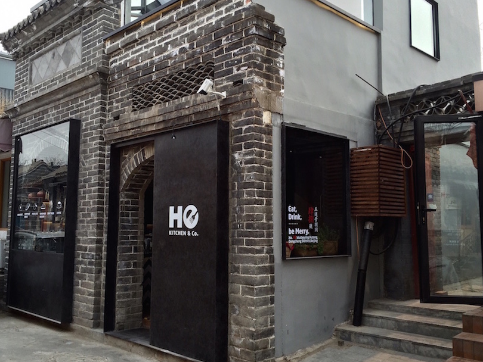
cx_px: 224
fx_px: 475
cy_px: 180
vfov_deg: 41.8
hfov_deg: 53.9
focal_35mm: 34
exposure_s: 1/520
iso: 32
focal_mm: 4.15
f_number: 2.2
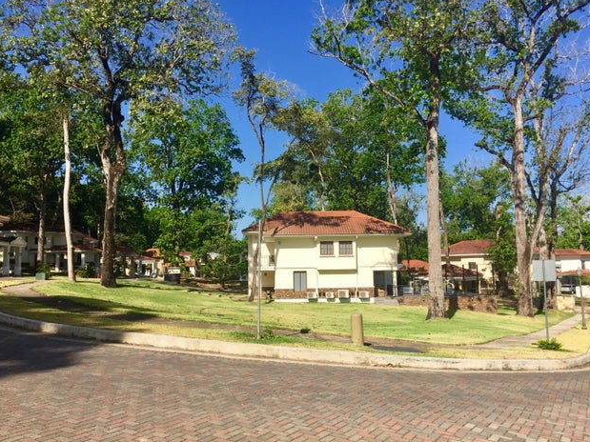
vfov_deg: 46.8
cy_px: 222
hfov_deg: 60.0
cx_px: 288
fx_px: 511
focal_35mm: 30
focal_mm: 4.15
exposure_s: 1/2083
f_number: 2.2
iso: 32
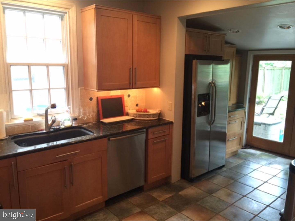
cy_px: 110
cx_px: 148
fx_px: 247
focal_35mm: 29
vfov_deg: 48.2
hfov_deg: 61.7
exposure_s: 1/15
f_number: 2.2
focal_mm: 4.15
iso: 80
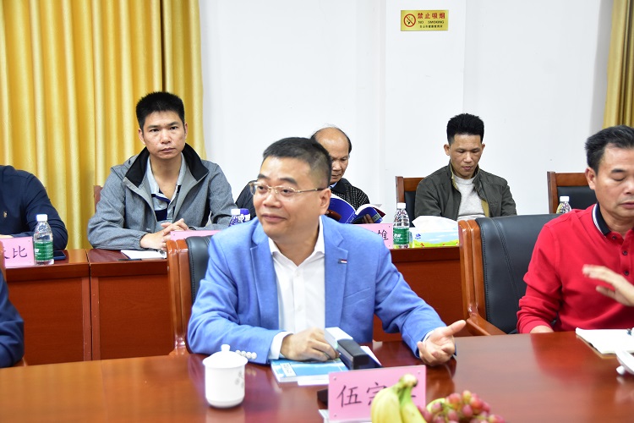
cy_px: 212
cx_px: 317
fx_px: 1057
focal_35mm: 60
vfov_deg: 22.6
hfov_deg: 33.4
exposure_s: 1/50
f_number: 4.5
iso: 1600
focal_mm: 40
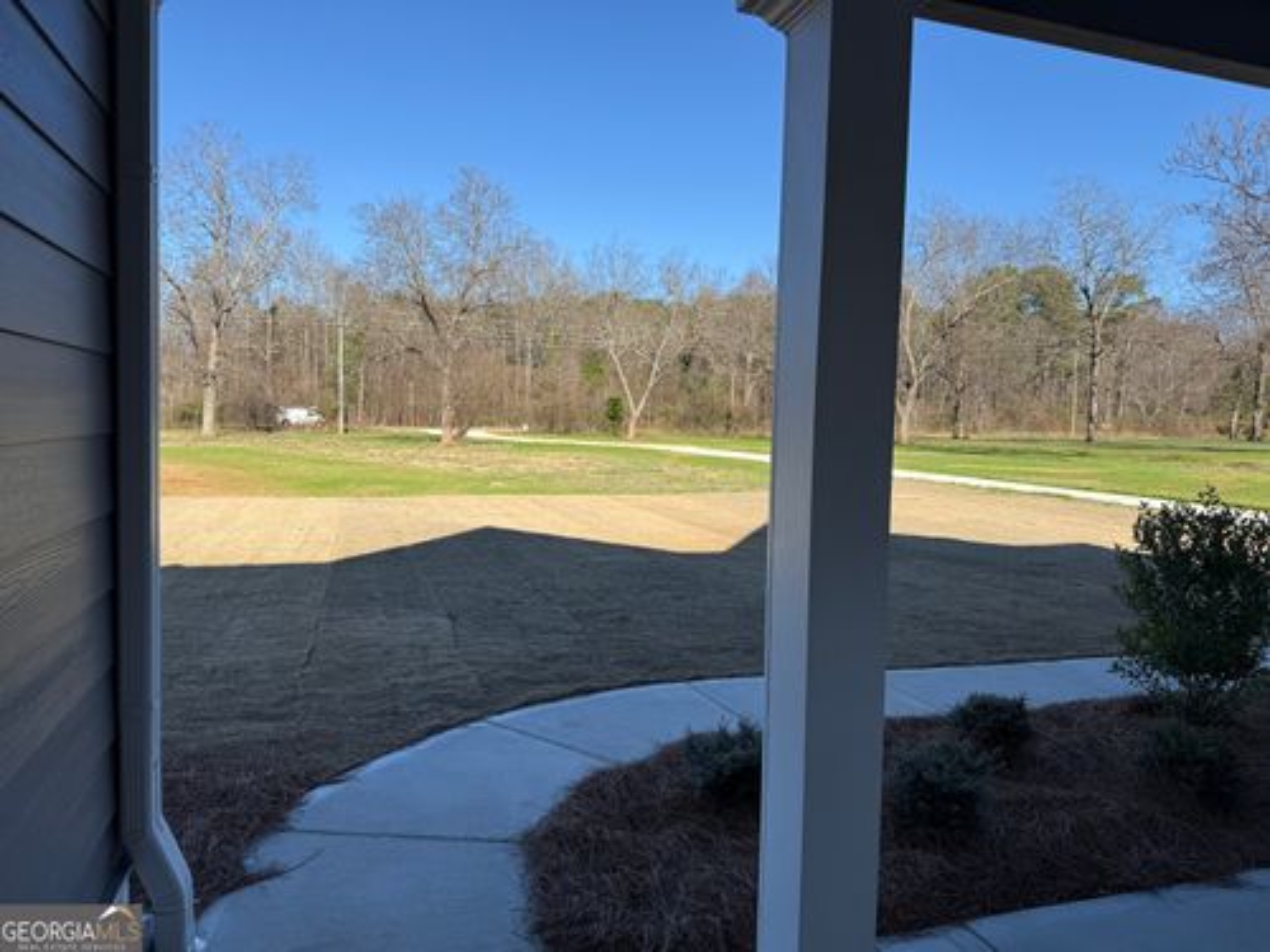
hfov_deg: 71.6
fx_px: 881
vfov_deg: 56.8
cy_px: 476
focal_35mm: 24
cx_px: 635
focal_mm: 6.76
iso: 80
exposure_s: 1/2907
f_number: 1.78
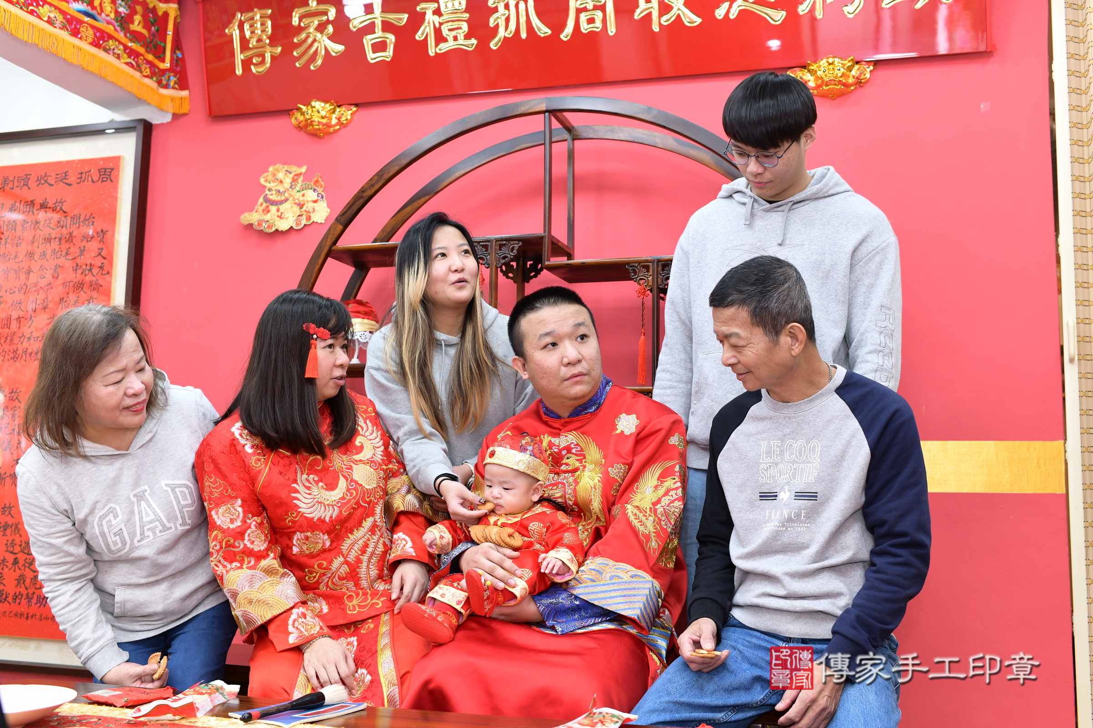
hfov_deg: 54.4
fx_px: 1063
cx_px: 546
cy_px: 364
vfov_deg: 37.9
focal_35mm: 35
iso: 800
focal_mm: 35
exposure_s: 1/200
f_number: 4.5
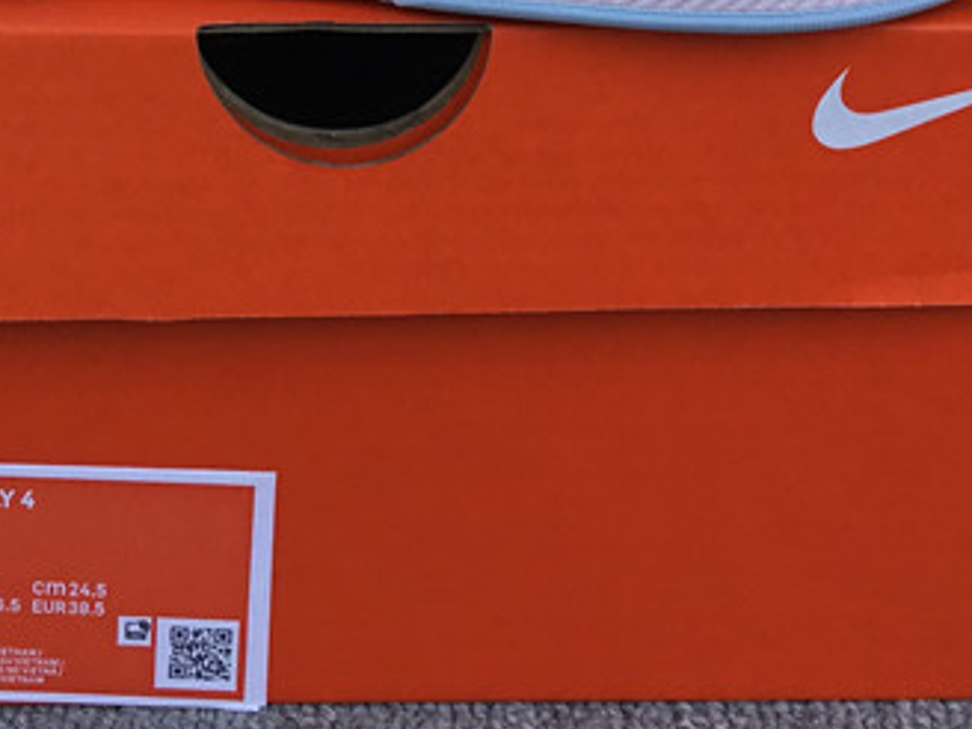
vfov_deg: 16.4
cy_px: -218
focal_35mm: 85
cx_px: 364
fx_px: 2387
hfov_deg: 23.0
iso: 25
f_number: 2.4
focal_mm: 3.3
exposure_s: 1/443
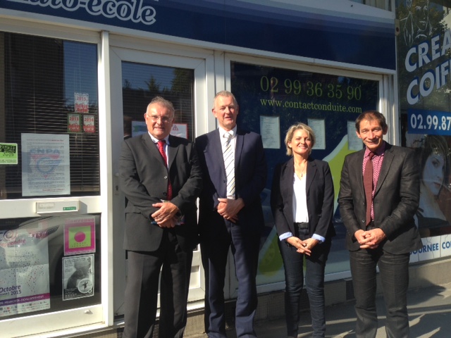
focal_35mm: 33
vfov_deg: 42.9
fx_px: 430
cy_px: 169
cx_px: 226
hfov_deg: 55.4
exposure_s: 1/935
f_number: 2.4
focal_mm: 4.12
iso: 50
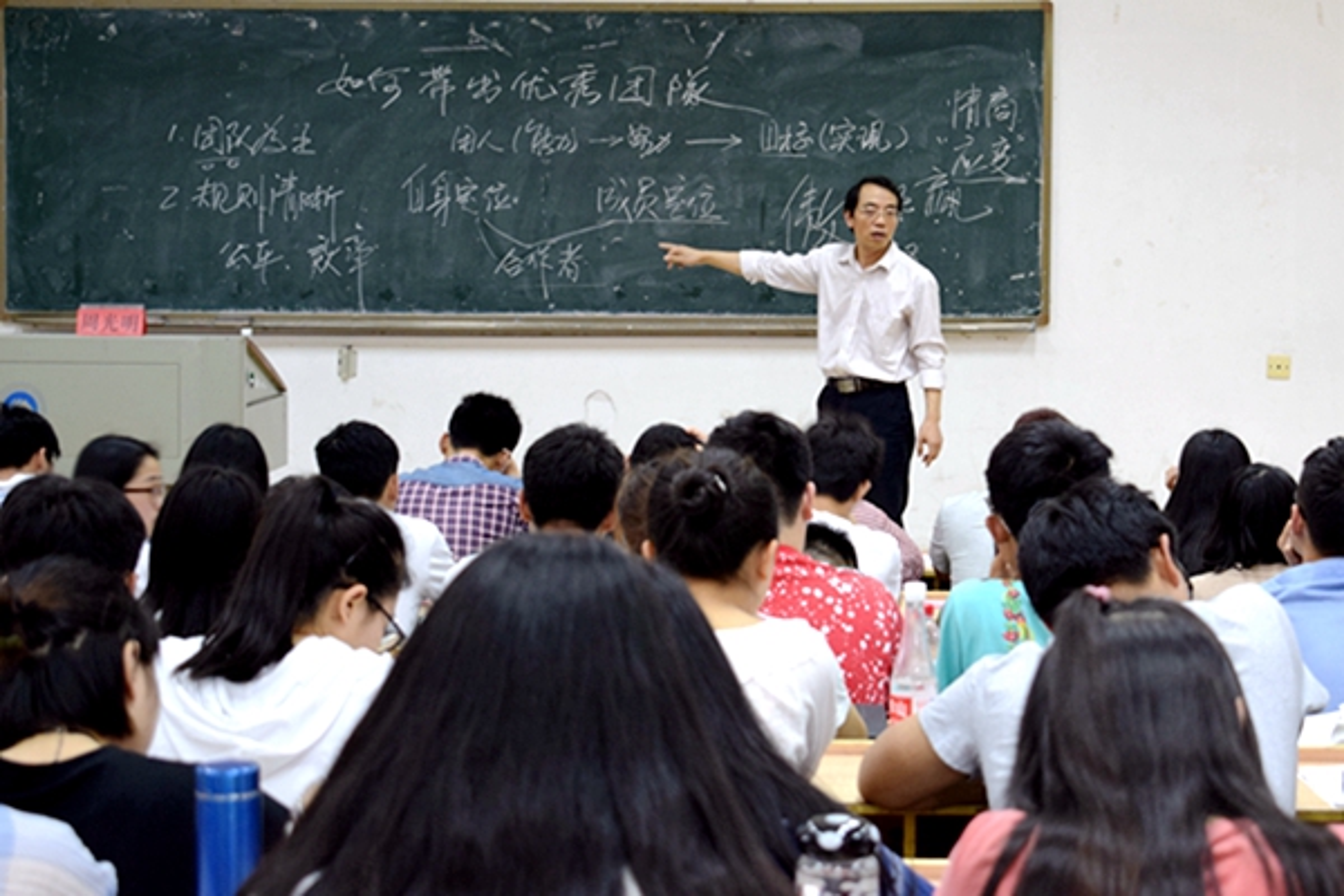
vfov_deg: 21.6
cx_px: 672
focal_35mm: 63
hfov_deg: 31.9
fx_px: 2352
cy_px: 448
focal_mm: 42
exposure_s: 1/10
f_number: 5
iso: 400
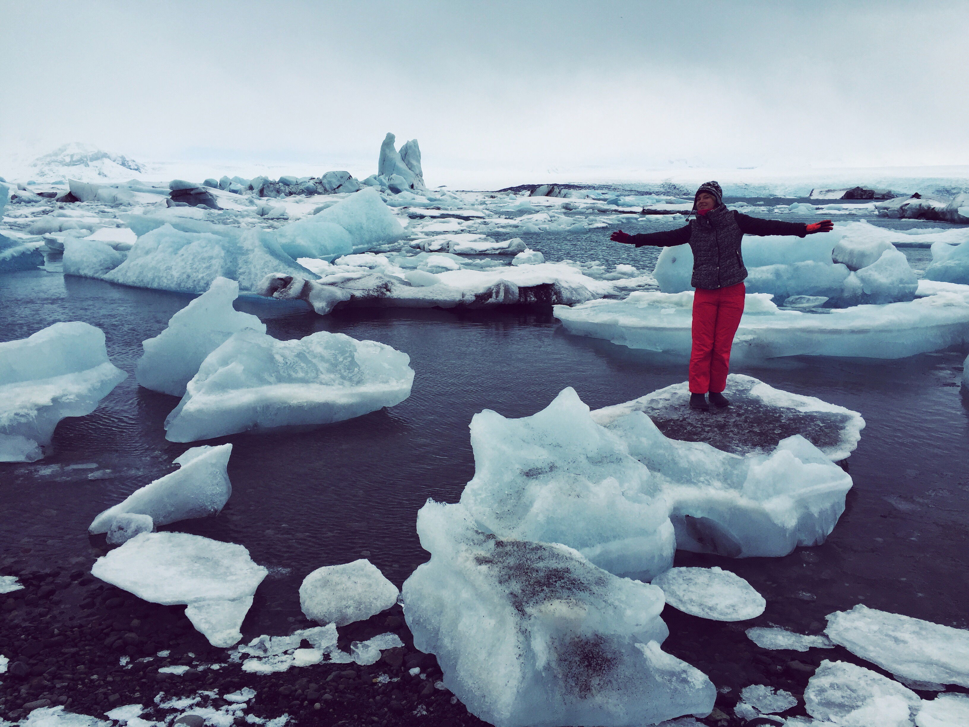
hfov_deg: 61.7
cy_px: 364
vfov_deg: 48.2
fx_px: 812
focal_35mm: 29
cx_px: 484
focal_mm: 4.15
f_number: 2.2
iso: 32
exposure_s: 1/380
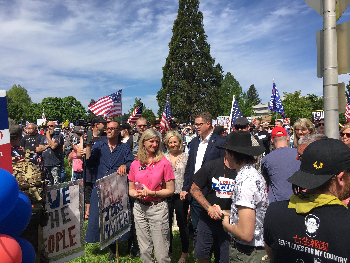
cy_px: 132
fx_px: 293
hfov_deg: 61.7
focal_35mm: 29
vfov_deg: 48.2
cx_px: 175
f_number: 2.2
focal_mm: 4.15
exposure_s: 1/1832
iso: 25
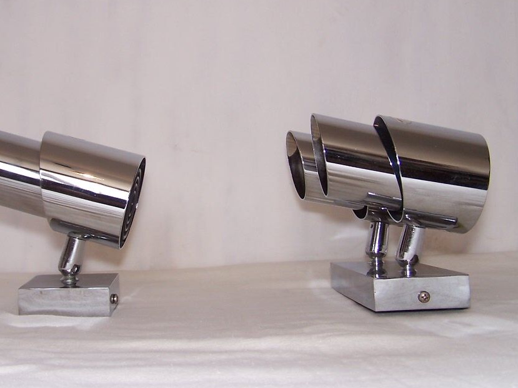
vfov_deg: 26.4
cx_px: 204
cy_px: 124
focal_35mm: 55
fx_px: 823
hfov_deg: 34.8
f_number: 2.8
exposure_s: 1/60
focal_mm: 6.3
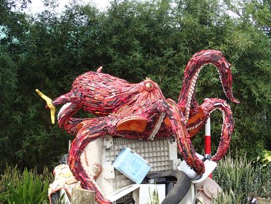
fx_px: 360
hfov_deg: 41.2
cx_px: 136
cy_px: 102
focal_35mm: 46
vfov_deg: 31.5
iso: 100
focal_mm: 8.4
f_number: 4.5
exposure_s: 1/160
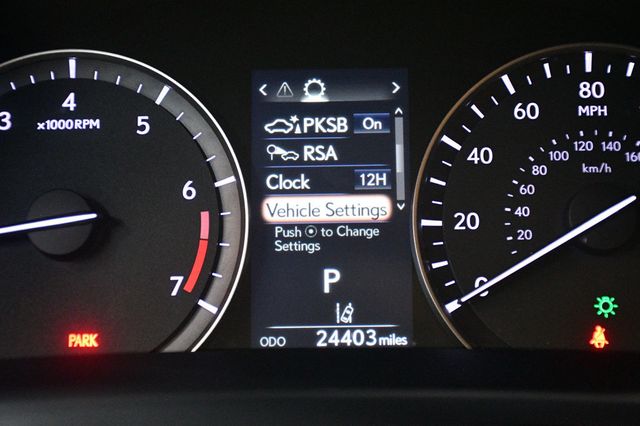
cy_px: 213
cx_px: 320
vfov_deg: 18.2
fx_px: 1333
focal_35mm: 75
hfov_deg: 27.0
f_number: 4.8
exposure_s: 1/60
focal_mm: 50
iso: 6400
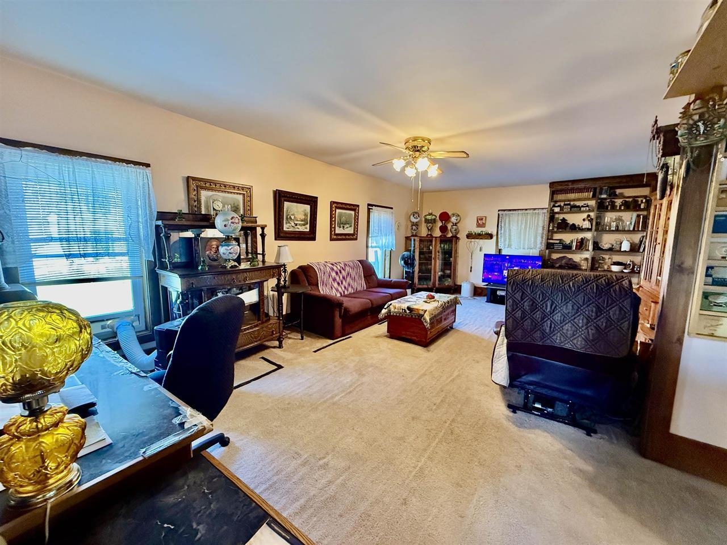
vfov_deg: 85.7
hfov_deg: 102.1
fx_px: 294
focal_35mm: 14
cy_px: 272
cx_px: 364
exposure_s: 1/60
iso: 640
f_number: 2.2
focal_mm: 2.22
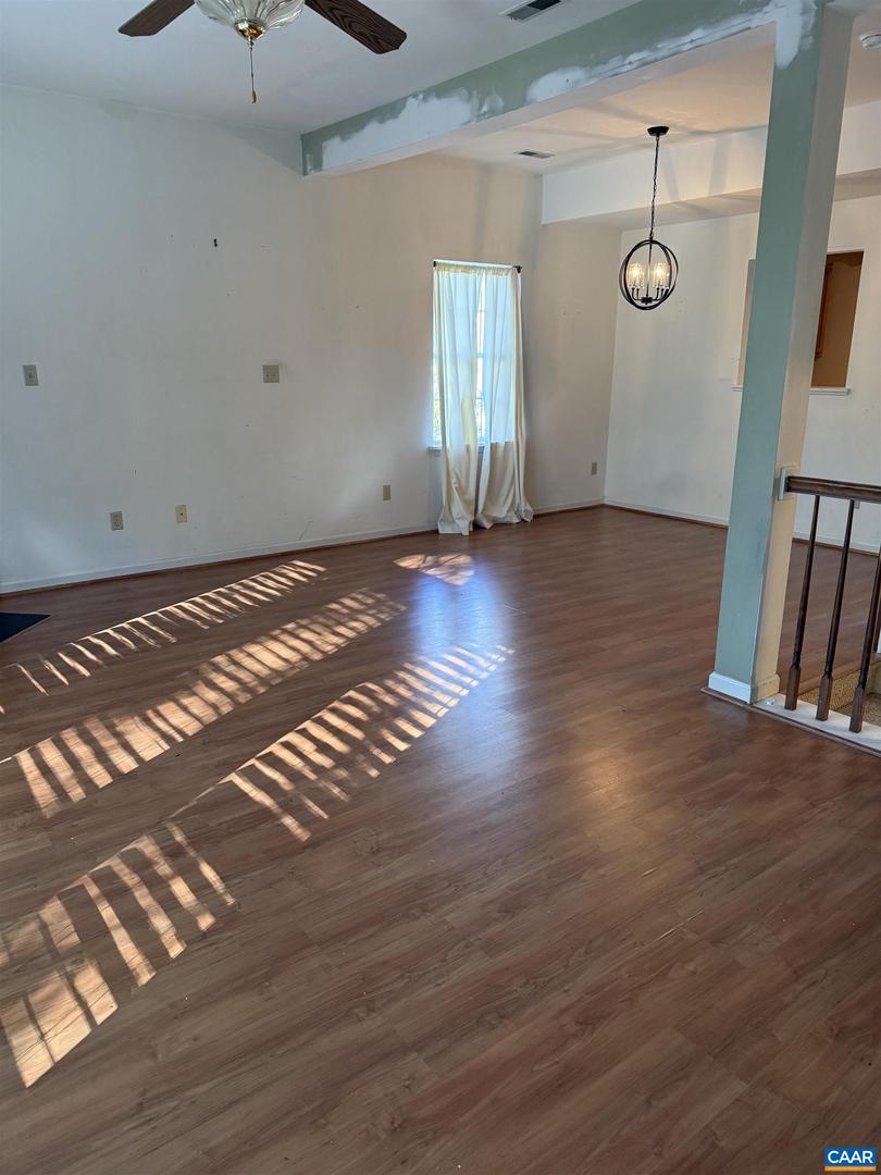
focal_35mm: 24
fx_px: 814
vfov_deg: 71.6
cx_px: 440
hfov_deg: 56.8
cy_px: 588
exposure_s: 1/120
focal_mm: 6.76
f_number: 1.78
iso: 400
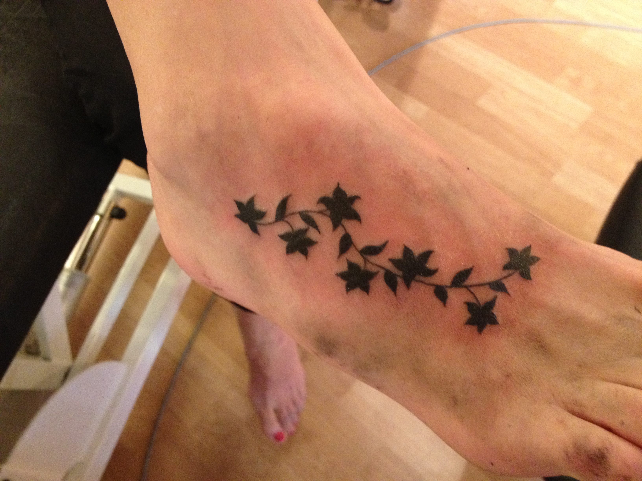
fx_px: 649
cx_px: 321
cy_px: 240
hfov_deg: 52.6
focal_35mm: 35
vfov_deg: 40.7
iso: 400
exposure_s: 1/20
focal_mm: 4.28
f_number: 2.4
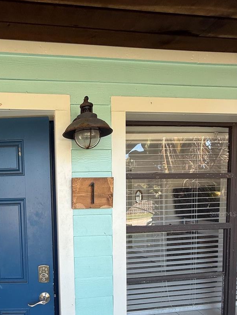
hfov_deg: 60.1
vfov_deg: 76.1
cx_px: 60
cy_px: 214
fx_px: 192
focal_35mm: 21
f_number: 2.2
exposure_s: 1/119
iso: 50
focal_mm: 2.22
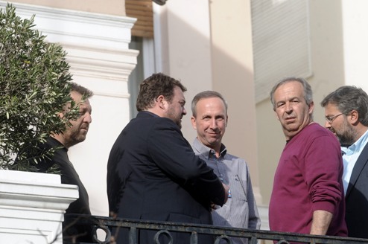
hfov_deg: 6.4
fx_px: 3308
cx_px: 268
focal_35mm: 324
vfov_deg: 4.2
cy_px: 174
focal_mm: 200
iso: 400
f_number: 10
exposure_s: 1/400
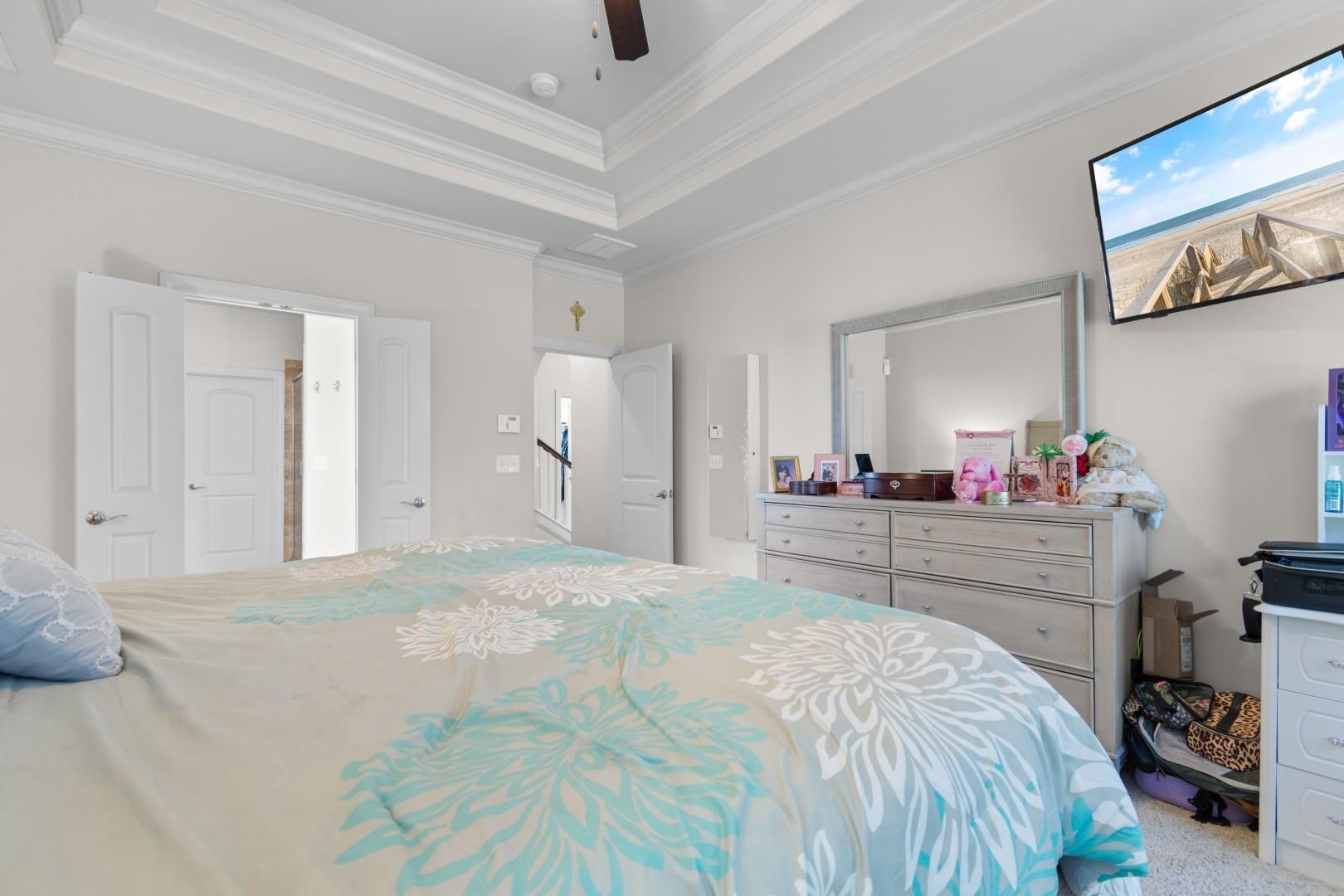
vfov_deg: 77.3
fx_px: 560
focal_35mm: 15
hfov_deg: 100.4
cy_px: 448
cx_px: 672
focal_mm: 10
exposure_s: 2
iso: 100
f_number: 4.5
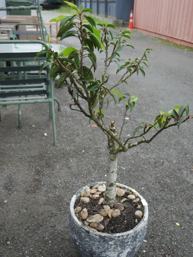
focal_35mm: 36
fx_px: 267
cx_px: 96
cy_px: 128
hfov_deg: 39.7
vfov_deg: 51.3
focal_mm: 18
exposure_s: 1/125
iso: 200
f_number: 4
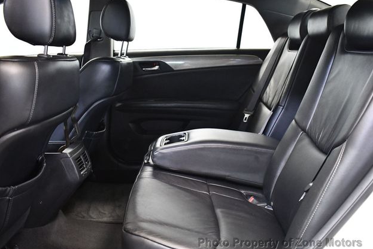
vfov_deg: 36.0
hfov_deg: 51.9
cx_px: 191
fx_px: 384
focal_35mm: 37
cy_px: 126
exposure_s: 1/80
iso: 3200
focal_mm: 18
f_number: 3.5
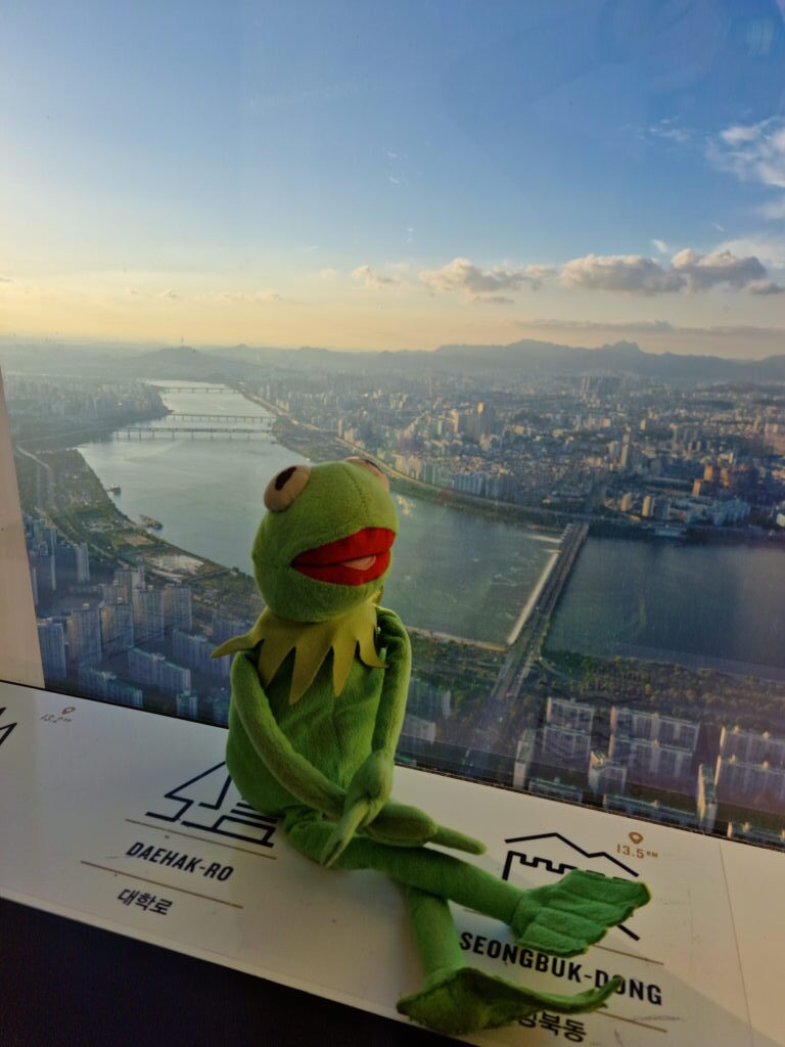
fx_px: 695
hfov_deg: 58.9
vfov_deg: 73.9
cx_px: 392
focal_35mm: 23
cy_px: 524
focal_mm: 6.4
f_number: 1.8
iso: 50
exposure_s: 1/526
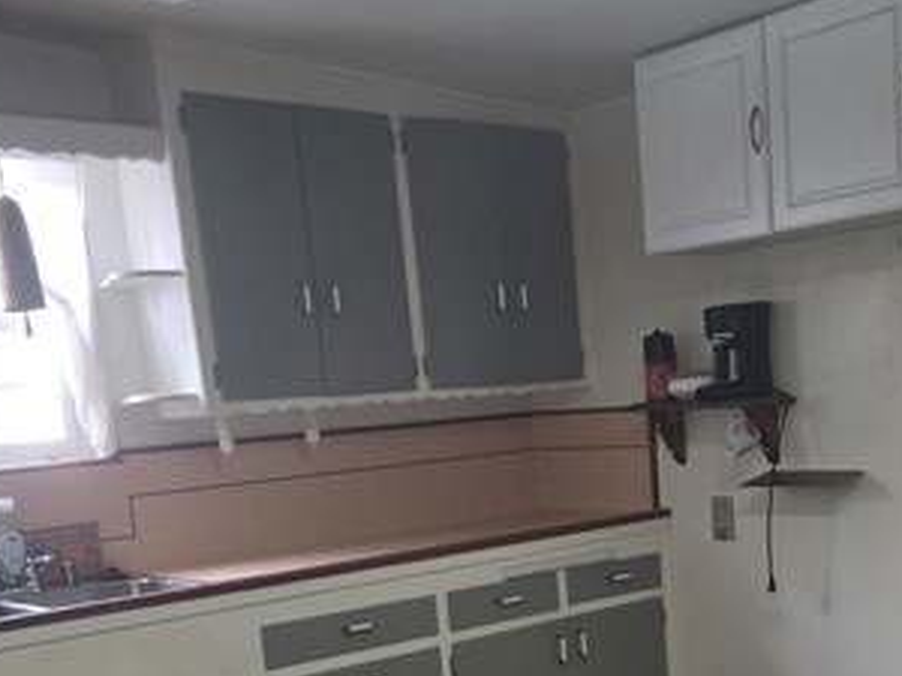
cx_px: 580
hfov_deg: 38.6
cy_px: 640
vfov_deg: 28.3
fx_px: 1277
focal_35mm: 49
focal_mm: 5.4
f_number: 1.8
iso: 80
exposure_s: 1/60
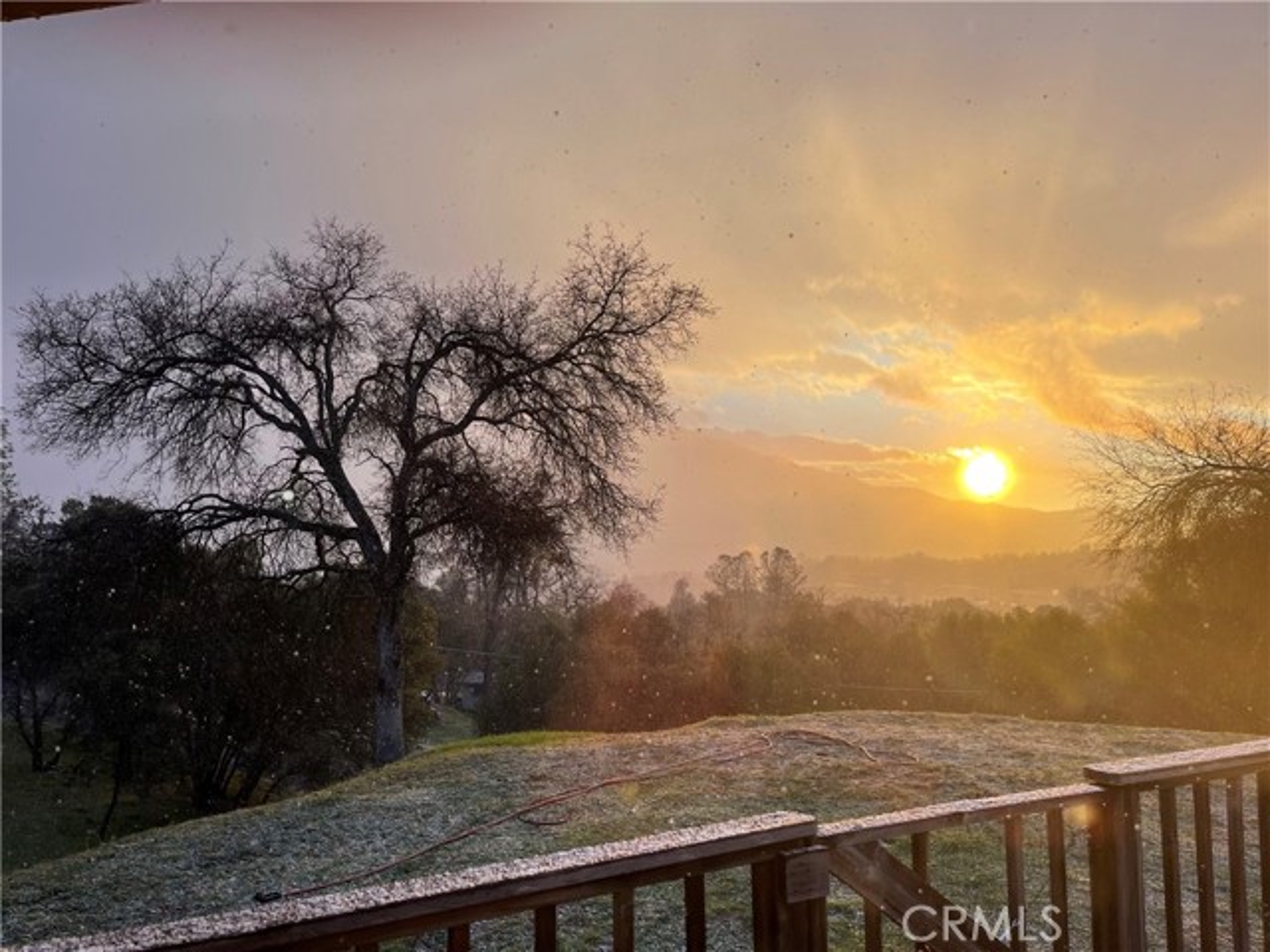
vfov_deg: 53.1
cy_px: 476
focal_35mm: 26
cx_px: 635
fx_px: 954
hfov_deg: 67.3
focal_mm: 5.1
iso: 32
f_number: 1.6
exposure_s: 1/255
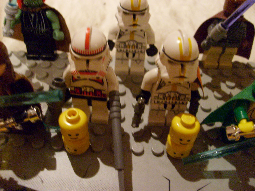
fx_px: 258
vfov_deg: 40.7
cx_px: 128
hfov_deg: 52.6
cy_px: 96
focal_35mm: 35
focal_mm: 5.8
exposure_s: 1/3
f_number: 2.8
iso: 200
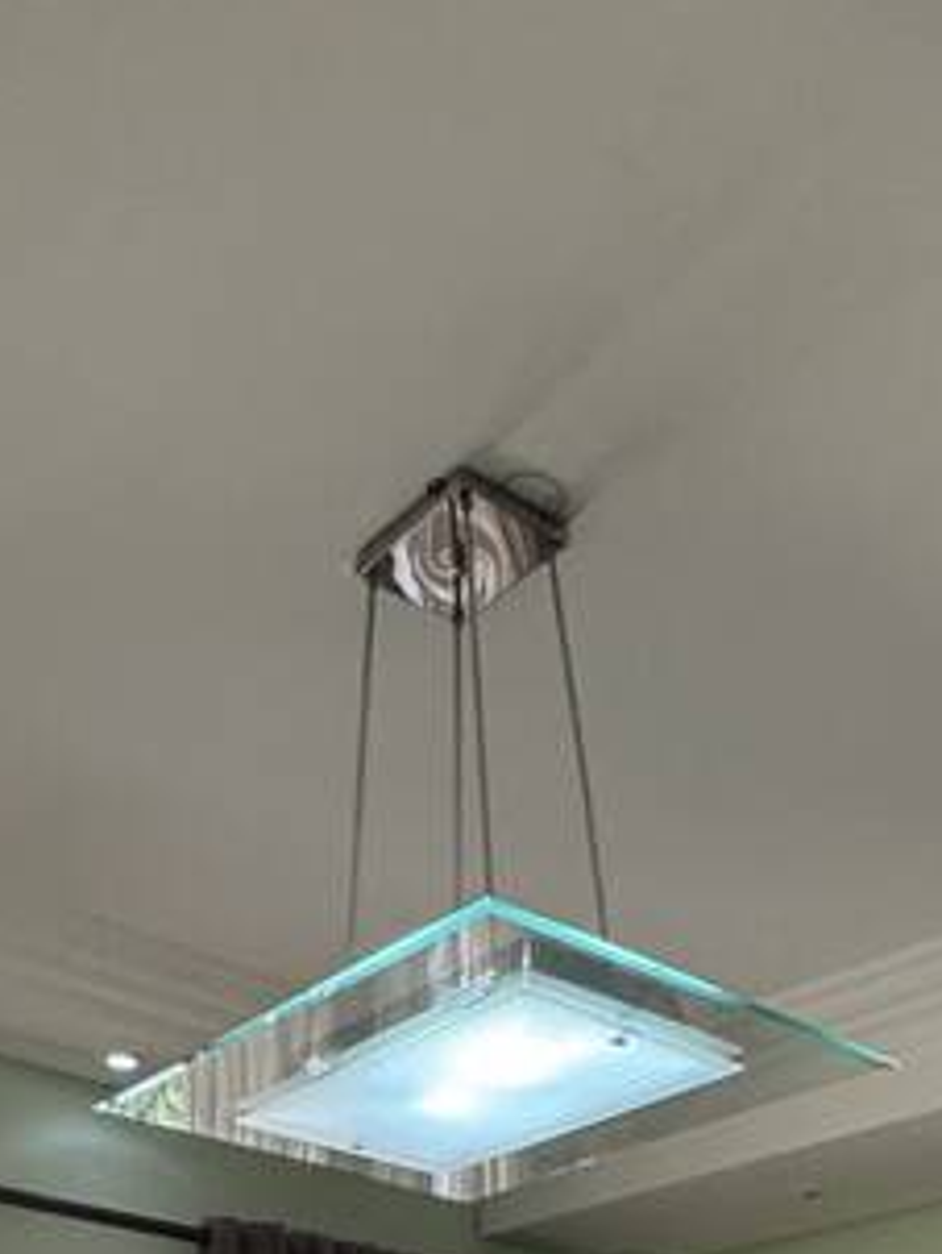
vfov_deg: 25.2
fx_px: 1812
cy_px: 2022
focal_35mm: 50
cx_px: 776
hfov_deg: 28.4
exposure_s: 1/120
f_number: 2.2
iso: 250
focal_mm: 2.22
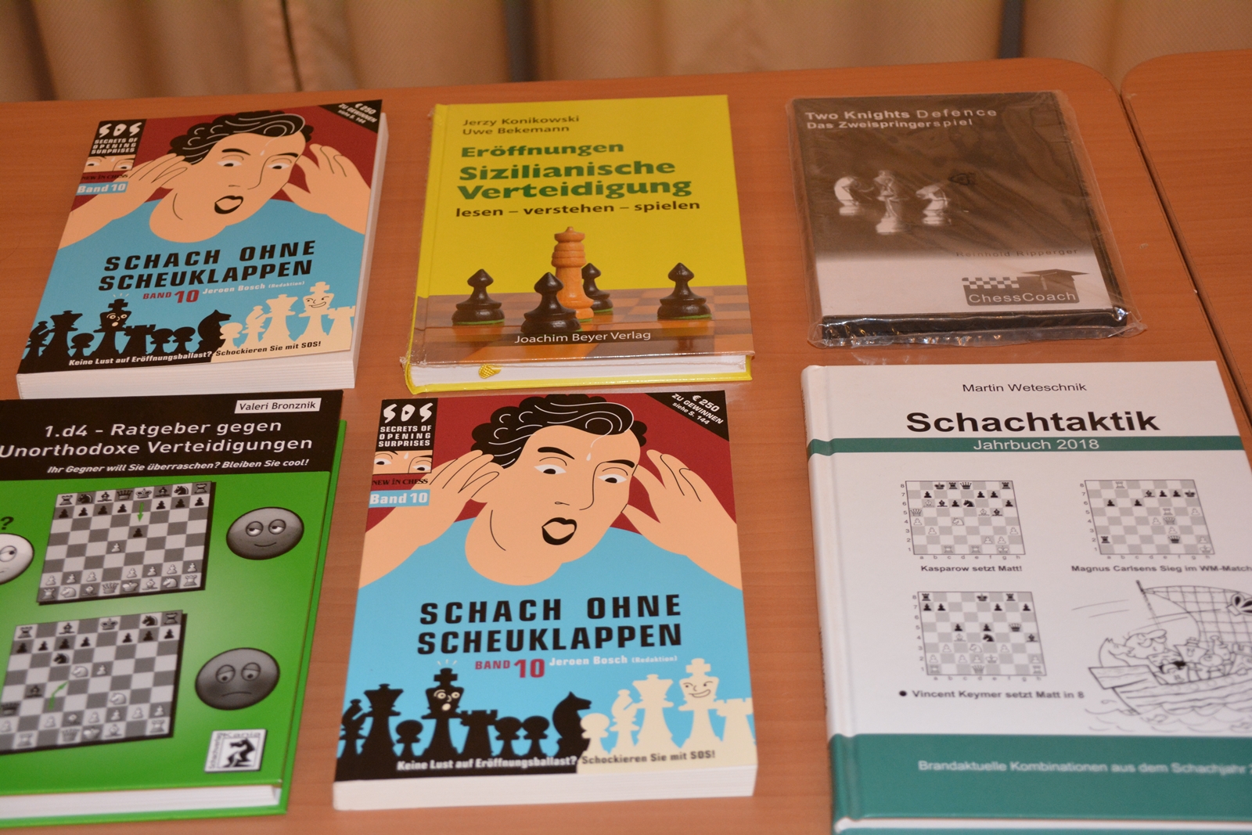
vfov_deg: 23.8
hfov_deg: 35.1
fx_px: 1982
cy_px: 418
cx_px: 626
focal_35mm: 57
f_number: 4.5
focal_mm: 38
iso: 1600
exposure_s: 1/60
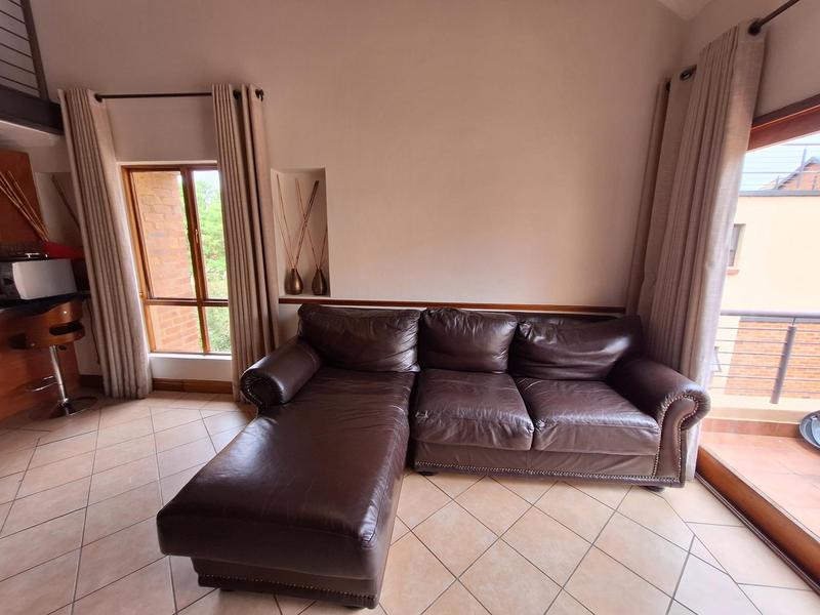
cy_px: 308
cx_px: 410
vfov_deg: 89.9
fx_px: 308
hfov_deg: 106.2
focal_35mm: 13
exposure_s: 1/100
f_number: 2.2
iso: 64
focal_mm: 1.74
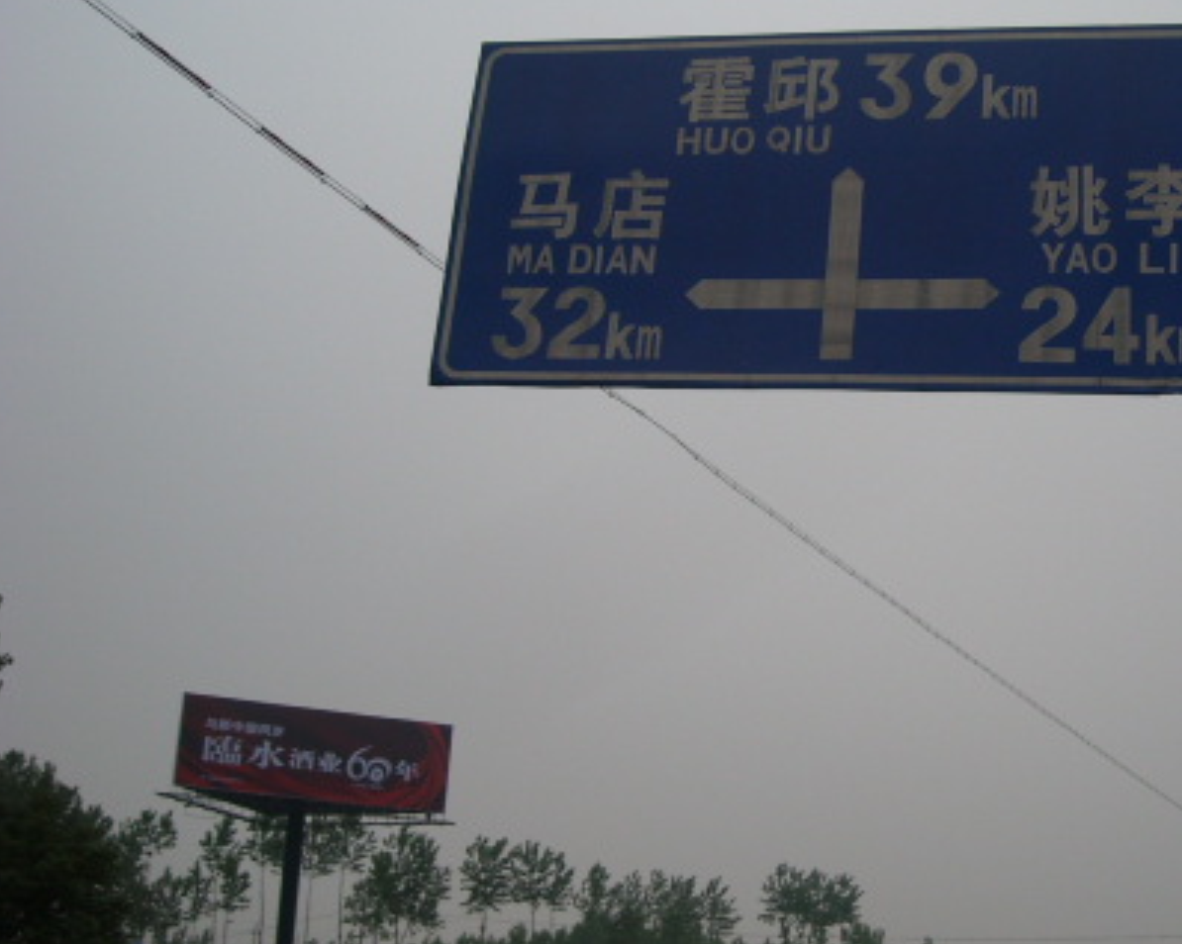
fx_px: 1923
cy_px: 436
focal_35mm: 55
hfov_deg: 33.4
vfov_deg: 27.6
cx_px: 903
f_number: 5.6
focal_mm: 5.7
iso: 64
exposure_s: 1/260
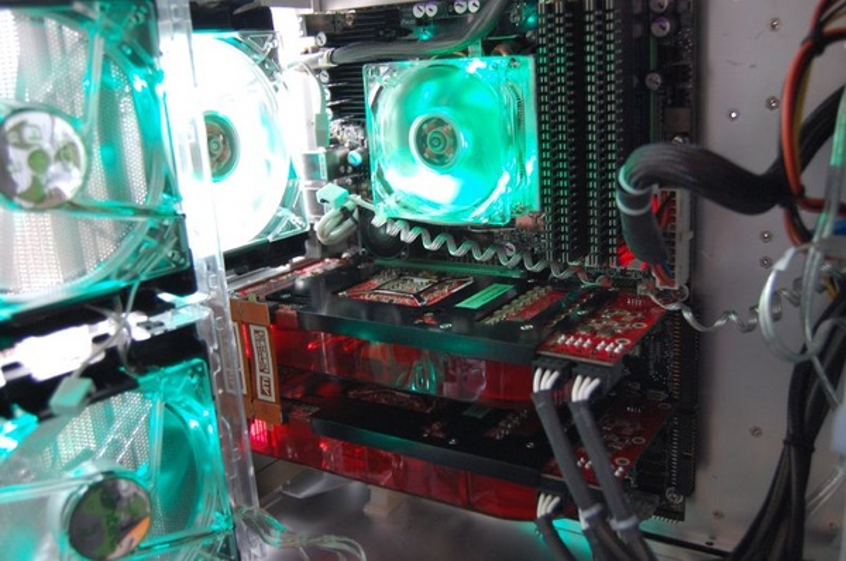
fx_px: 845
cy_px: 280
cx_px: 423
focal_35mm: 36
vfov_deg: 36.8
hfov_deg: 53.2
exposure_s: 1/30
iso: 800
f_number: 4
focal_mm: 24
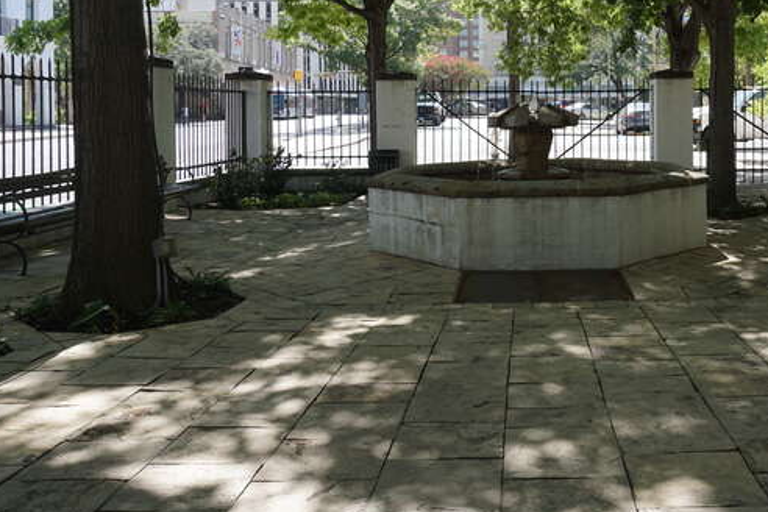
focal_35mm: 39
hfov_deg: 48.7
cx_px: 517
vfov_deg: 33.5
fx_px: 832
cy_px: 124
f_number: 6.3
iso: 100
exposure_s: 1/125
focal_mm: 16
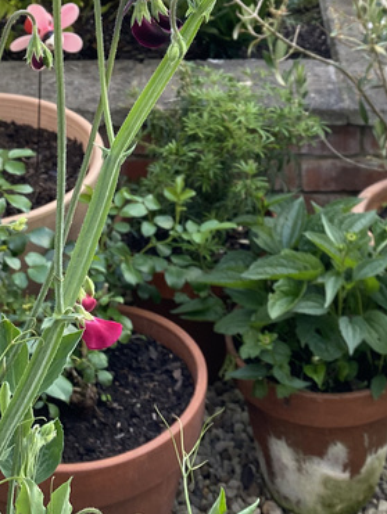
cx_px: 232
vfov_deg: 24.7
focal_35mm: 70
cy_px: -123
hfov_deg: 21.0
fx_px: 1042
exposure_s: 1/121
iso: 80
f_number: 1.8
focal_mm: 4.25
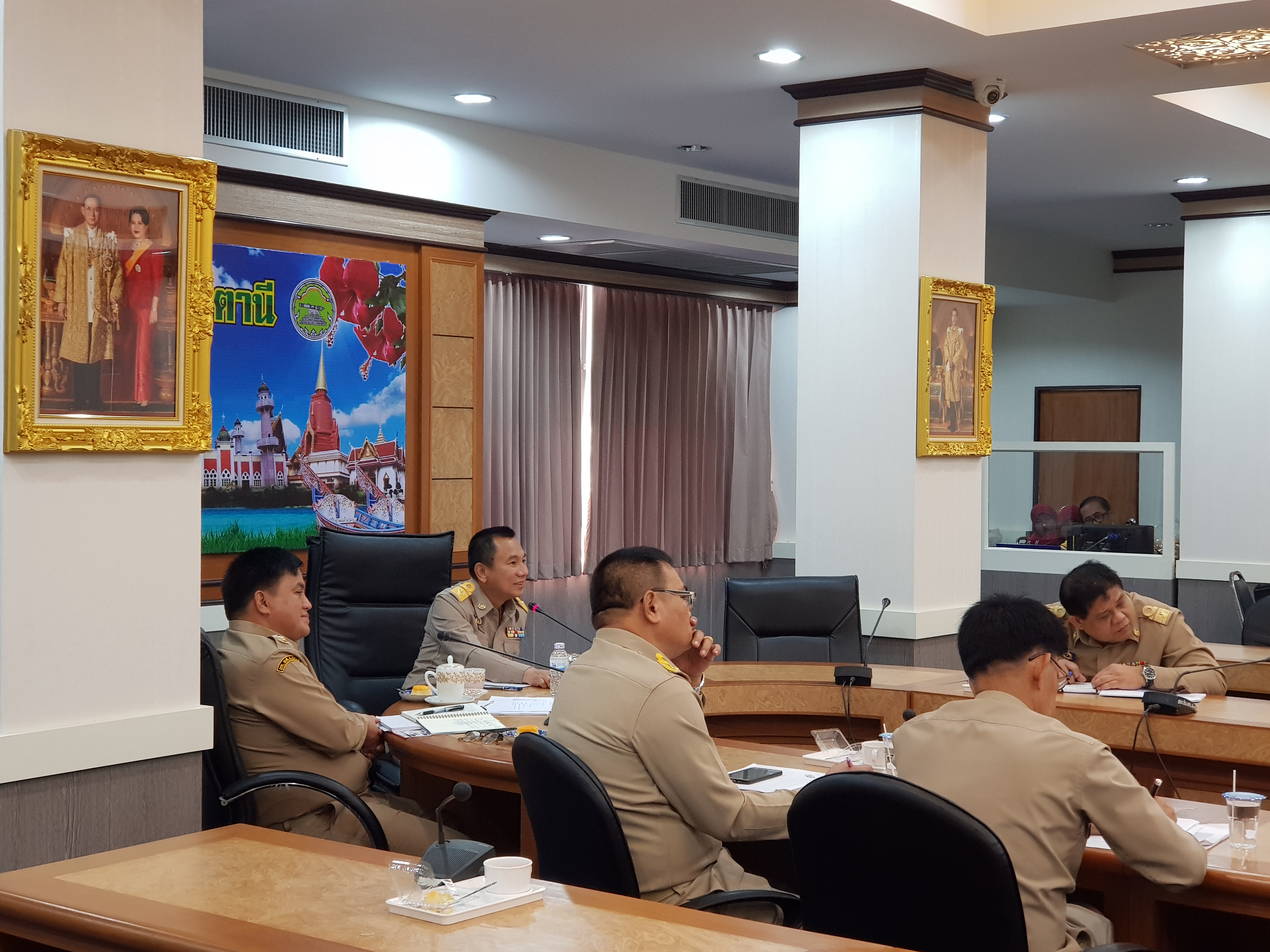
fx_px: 1944
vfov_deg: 27.5
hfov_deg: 36.2
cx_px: 628
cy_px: 479
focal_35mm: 53
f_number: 2.4
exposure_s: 1/33
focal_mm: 6
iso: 160
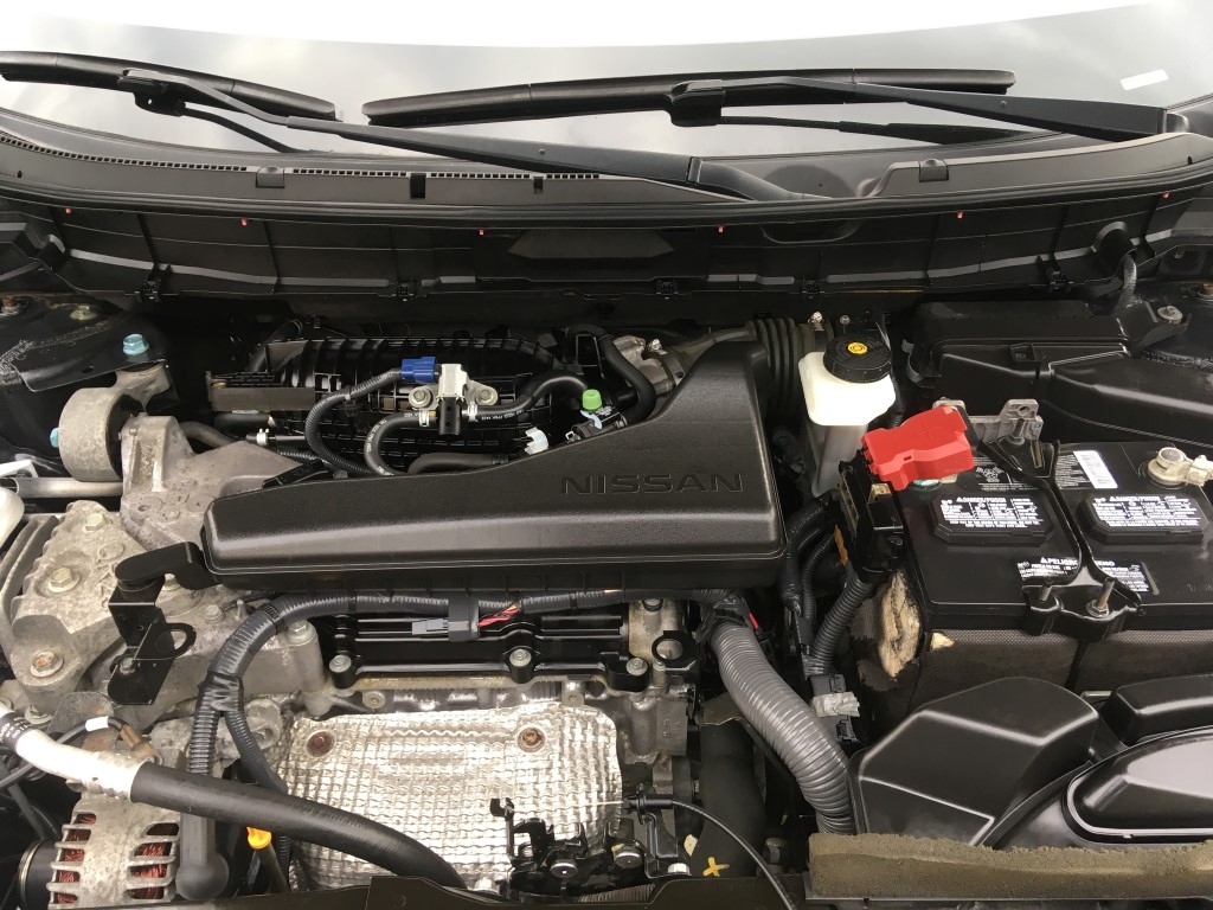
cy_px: 455
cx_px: 606
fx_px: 1016
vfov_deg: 48.2
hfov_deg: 61.7
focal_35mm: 29
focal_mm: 4.15
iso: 32
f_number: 2.2
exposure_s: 1/40
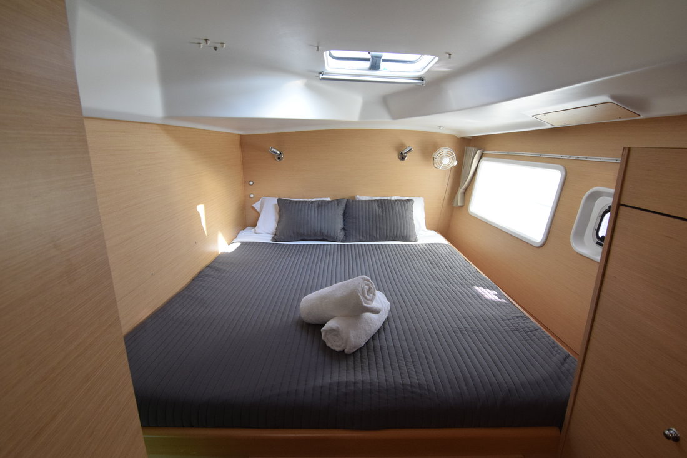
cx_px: 344
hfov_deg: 95.0
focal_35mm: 16
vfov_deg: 72.0
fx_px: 315
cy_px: 229
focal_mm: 11
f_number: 7.1
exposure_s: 1/200
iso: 1600
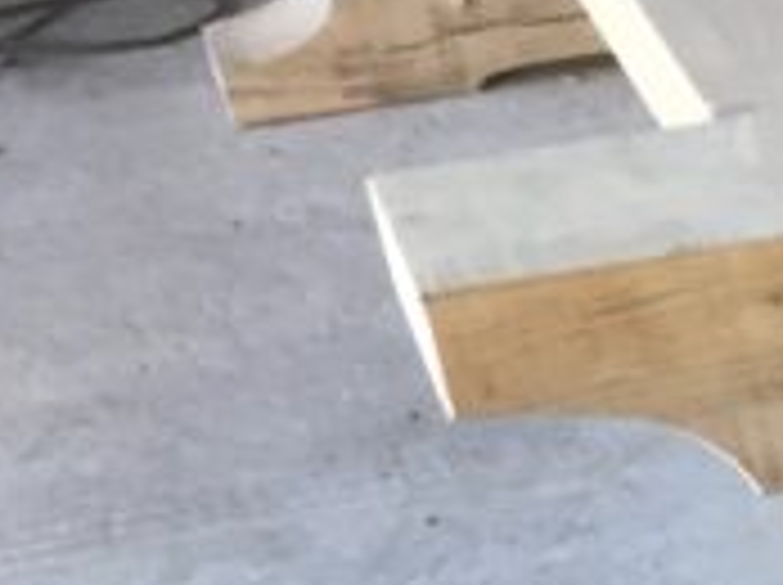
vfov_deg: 8.1
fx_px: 3863
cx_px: 2106
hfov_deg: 9.7
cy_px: 1336
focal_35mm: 171
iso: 32
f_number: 2.2
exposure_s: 1/33
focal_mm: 4.15
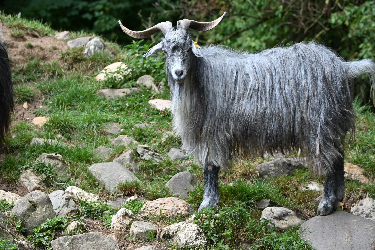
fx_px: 1926
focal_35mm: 185
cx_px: 188
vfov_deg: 7.4
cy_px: 125
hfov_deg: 11.1
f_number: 8
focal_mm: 185
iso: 1000
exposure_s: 1/1000
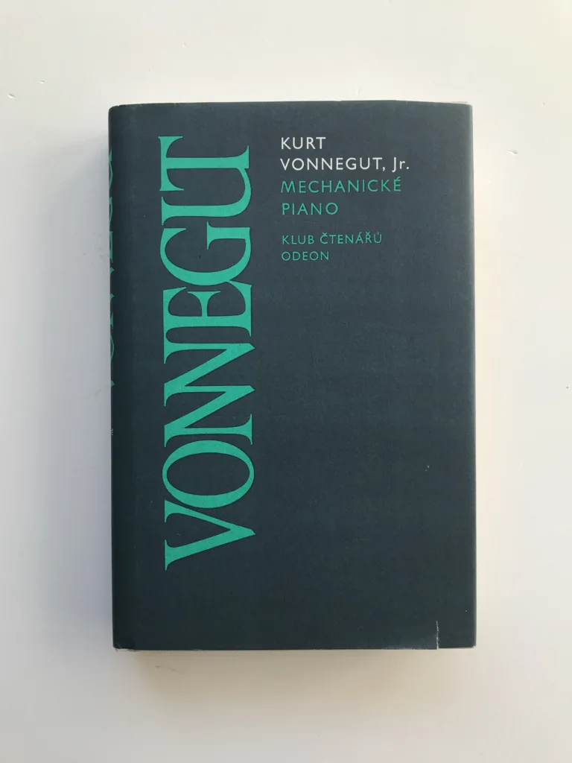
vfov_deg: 63.4
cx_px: 286
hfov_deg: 49.7
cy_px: 382
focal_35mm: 28
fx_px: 617
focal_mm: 3.99
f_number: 1.8
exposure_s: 1/119
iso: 20
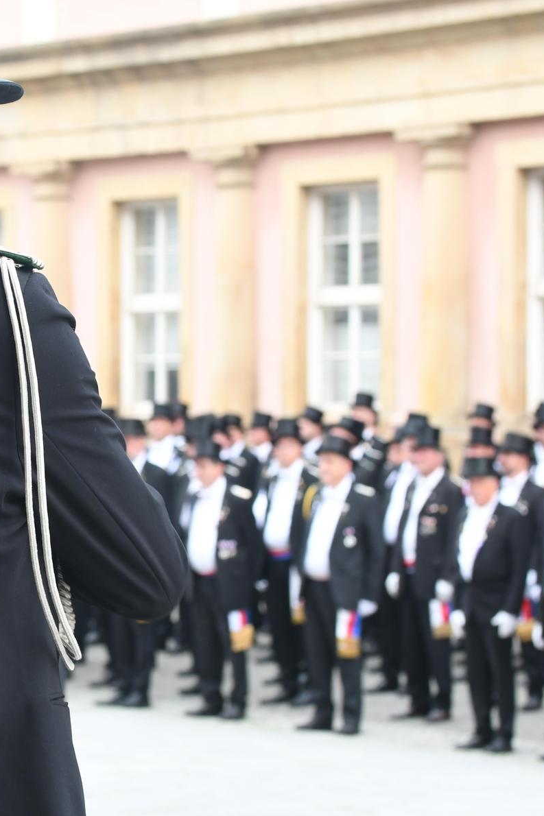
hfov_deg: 11.2
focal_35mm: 121
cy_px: 394
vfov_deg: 16.9
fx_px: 2743
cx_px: 37
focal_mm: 50
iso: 640
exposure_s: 1/50
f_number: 5
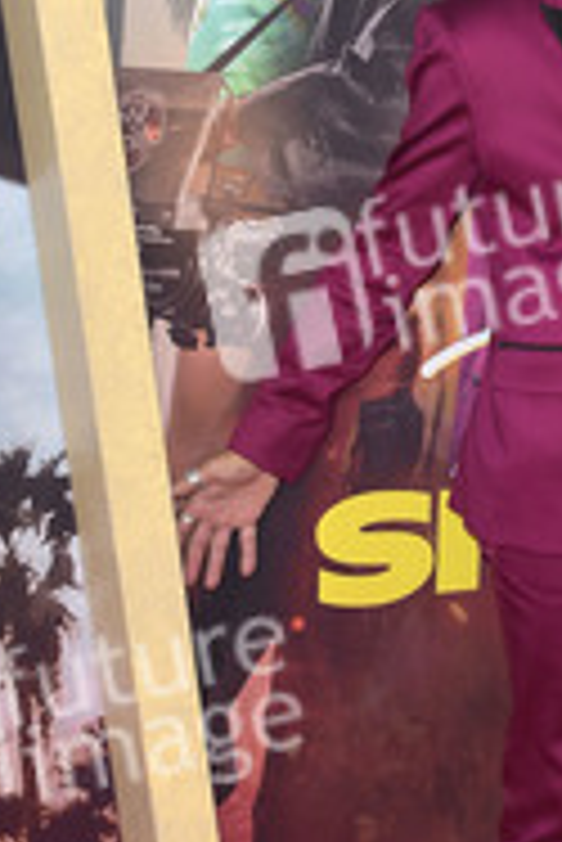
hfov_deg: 17.3
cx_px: 564
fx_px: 1800
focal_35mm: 77
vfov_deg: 26.3
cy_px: 500
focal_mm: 36
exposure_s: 1/250
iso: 500
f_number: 5.6
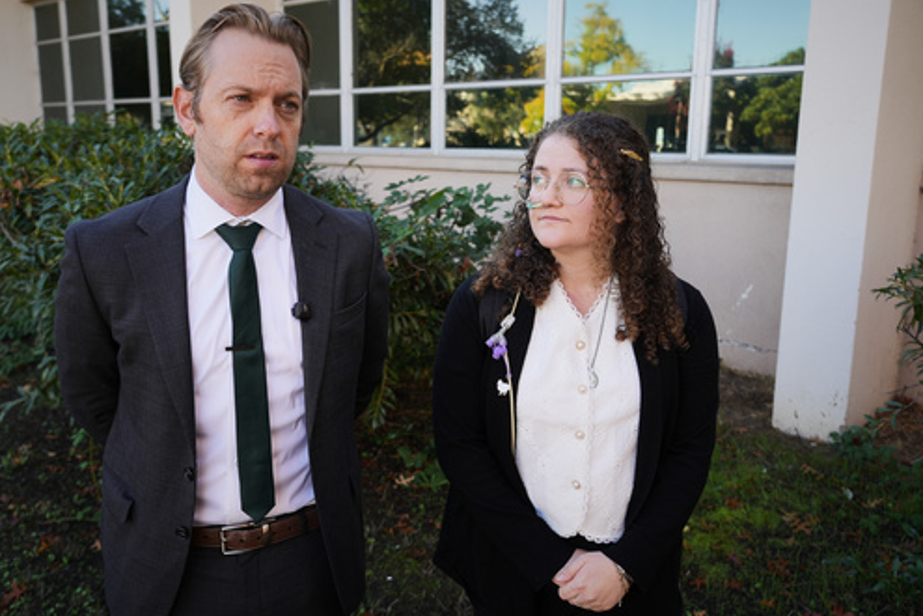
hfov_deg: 60.3
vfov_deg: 42.3
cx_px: 455
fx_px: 795
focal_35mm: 31
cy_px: 307
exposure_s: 1/125
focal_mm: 30
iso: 100
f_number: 4.5
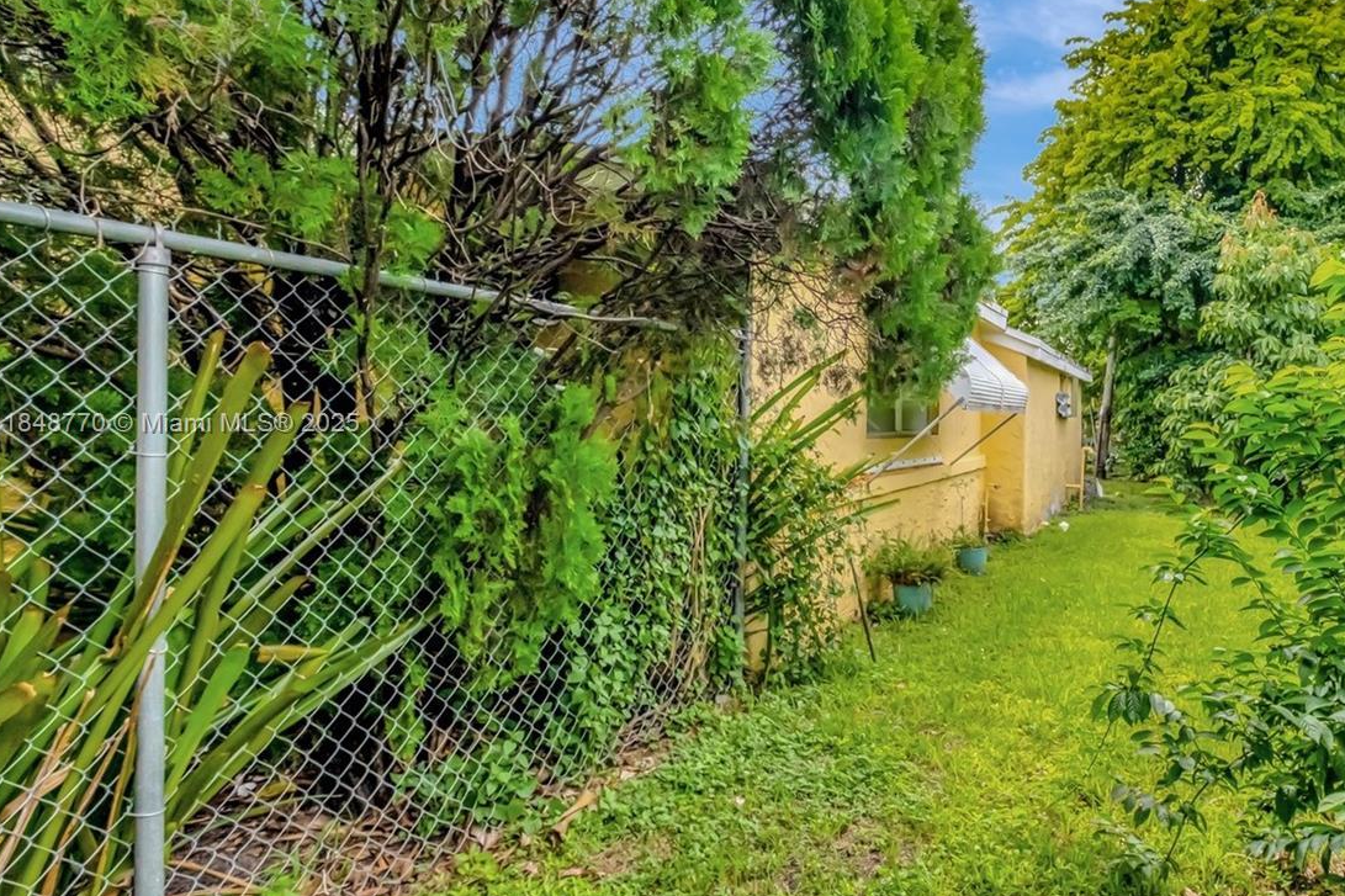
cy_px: 425
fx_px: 822
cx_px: 952
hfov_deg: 74.8
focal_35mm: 22
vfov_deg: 57.2
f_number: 8
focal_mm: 10
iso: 640
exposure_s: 1/500
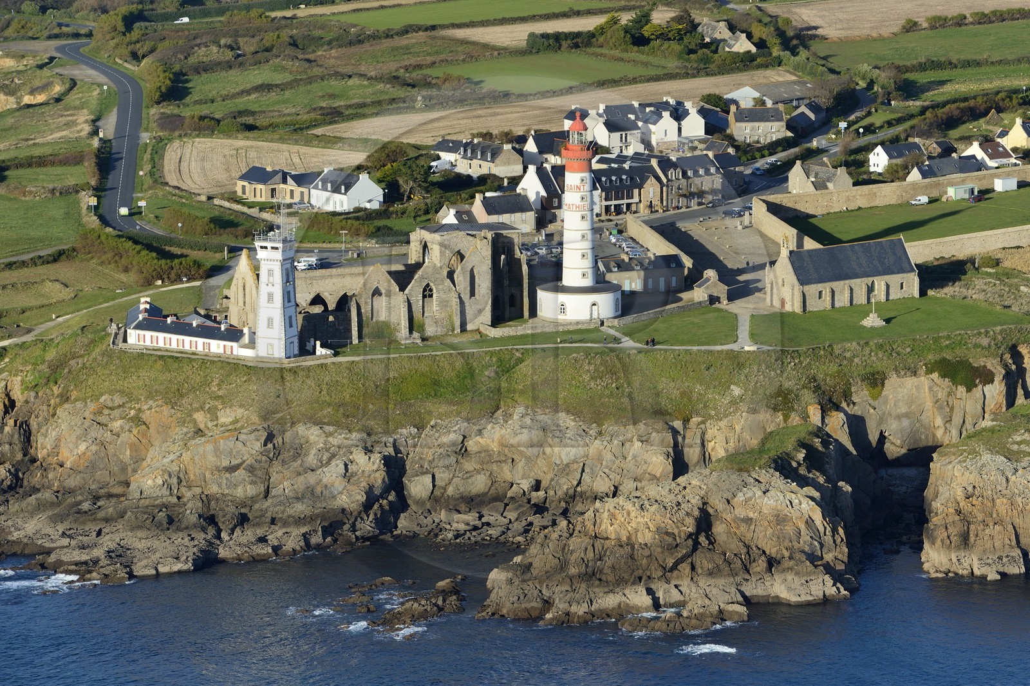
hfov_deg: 12.1
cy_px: 343
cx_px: 515
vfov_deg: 8.1
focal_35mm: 170
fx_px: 4863
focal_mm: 170
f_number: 10
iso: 800
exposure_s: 1/1250
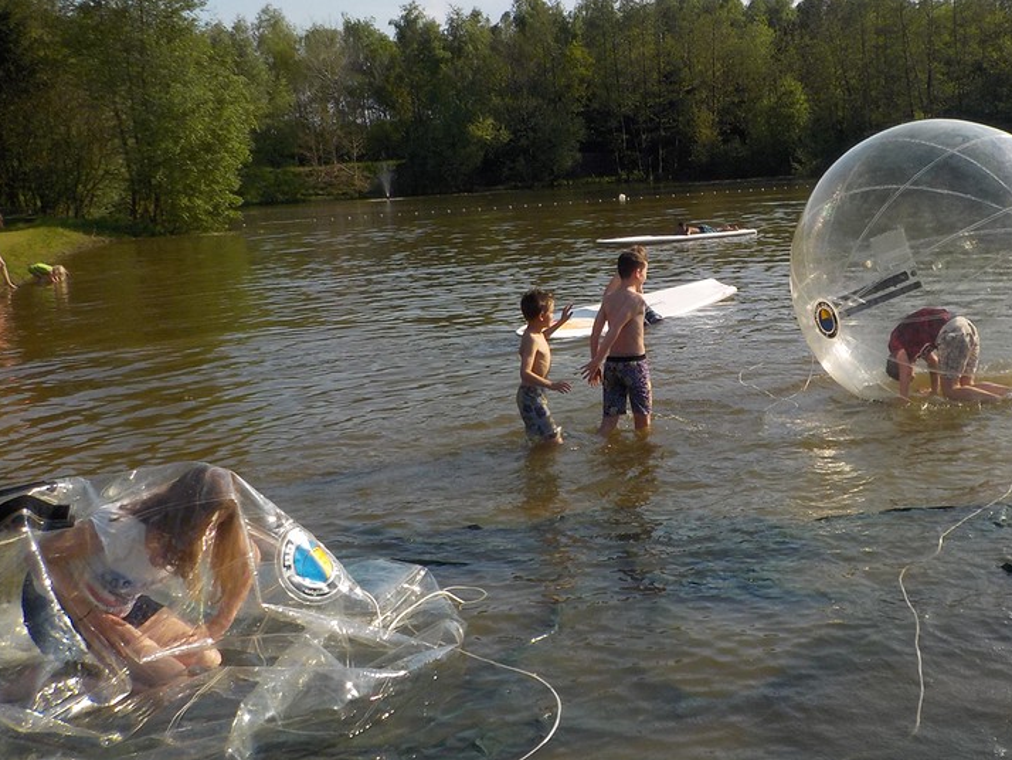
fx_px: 1258
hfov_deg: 42.9
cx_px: 712
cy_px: 284
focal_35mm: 43
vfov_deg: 33.4
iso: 125
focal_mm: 4.1
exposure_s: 1/1250
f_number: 3.3
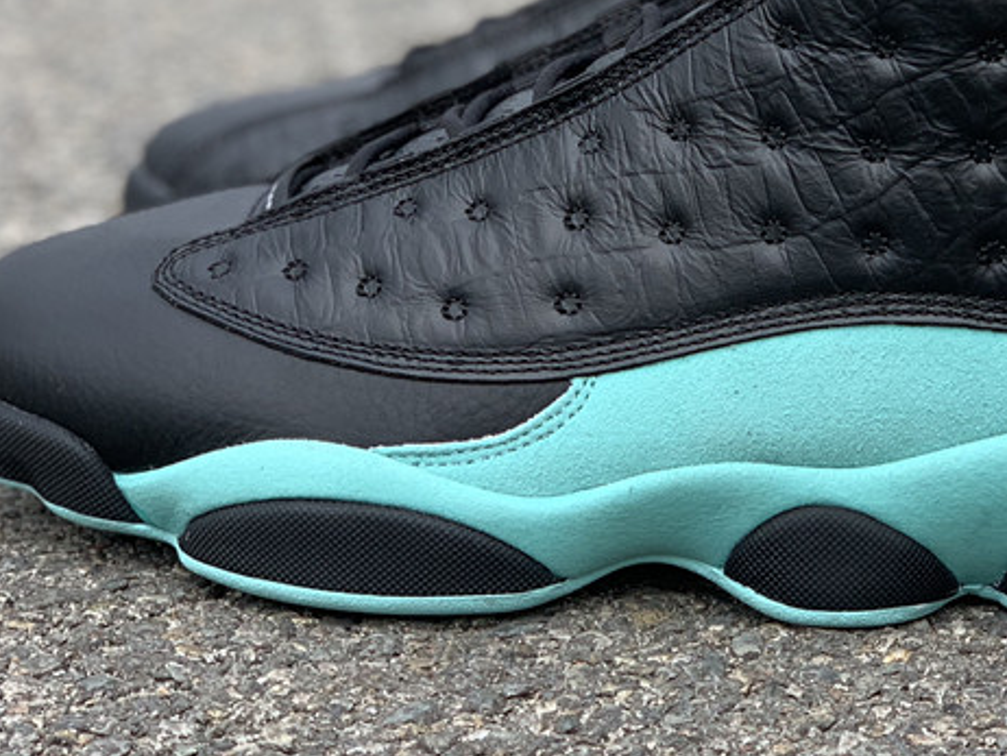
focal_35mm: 90
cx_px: 660
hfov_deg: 21.7
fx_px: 2620
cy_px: 161
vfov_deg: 16.3
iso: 16
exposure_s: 1/304
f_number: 2.4
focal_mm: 6
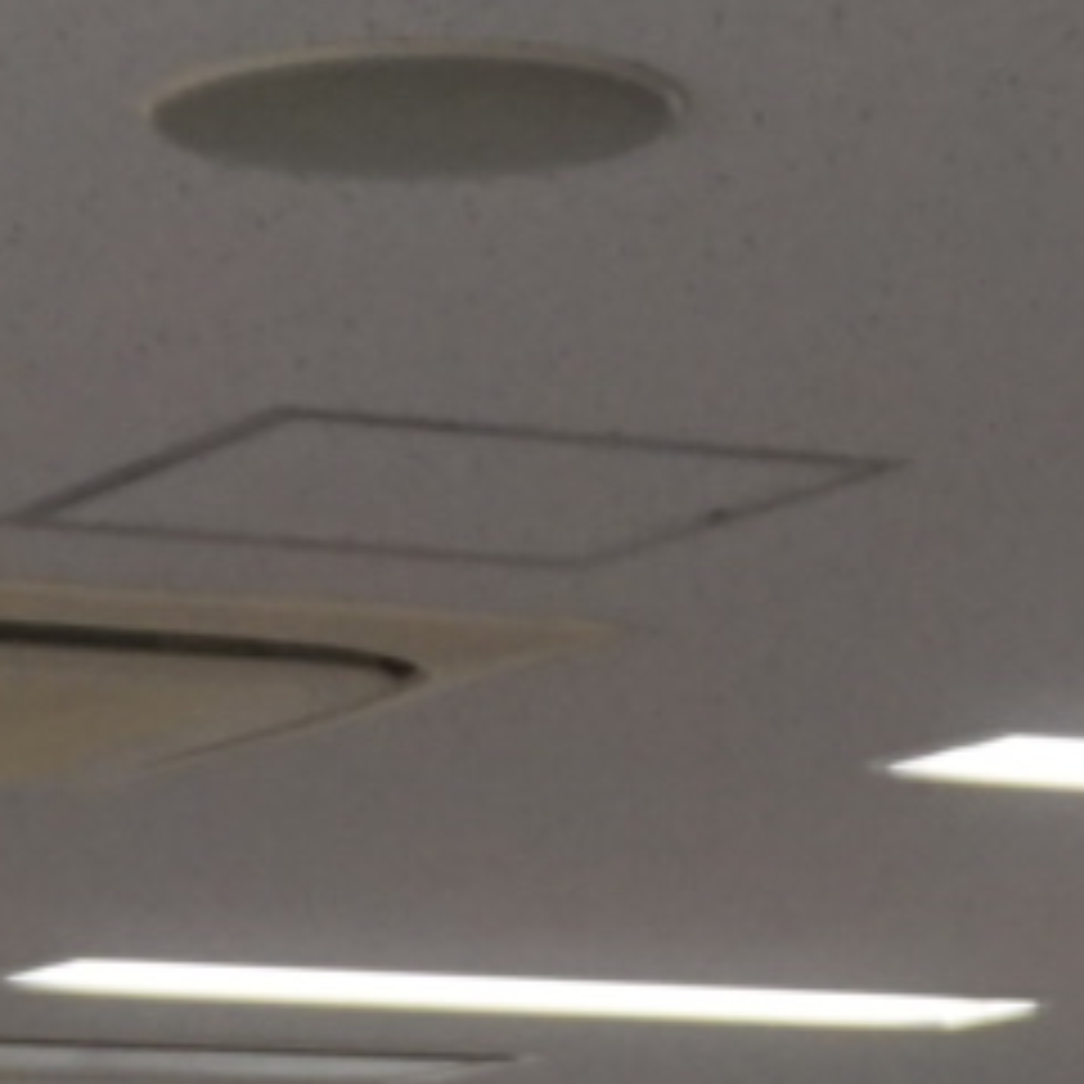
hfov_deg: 9.3
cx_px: 661
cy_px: 2348
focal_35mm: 188
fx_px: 6661
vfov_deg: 8.7
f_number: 4
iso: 800
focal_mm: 22
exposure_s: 1/160
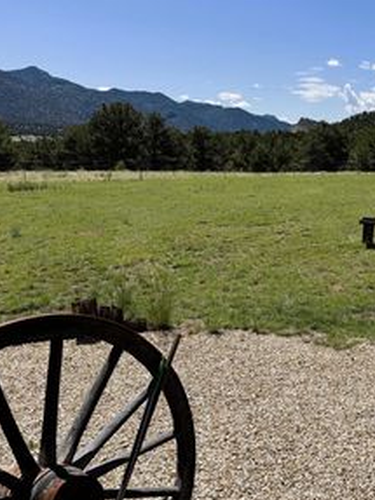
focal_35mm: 36
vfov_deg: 51.3
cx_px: 341
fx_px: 520
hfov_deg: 37.0
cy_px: 267
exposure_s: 1/7092
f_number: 1.78
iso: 80
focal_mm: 6.76
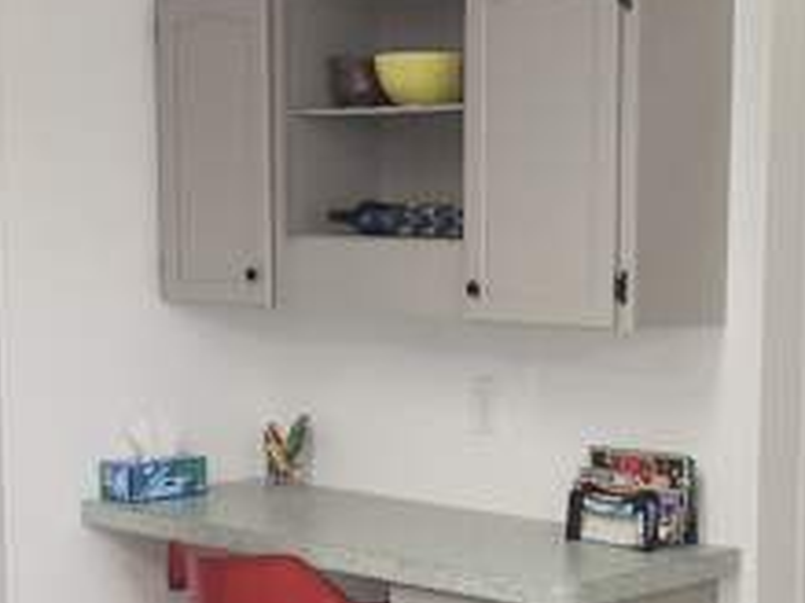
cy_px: 529
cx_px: 463
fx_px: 1952
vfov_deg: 17.3
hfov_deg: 23.3
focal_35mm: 84
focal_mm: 5.4
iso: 100
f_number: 1.8
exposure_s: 1/60
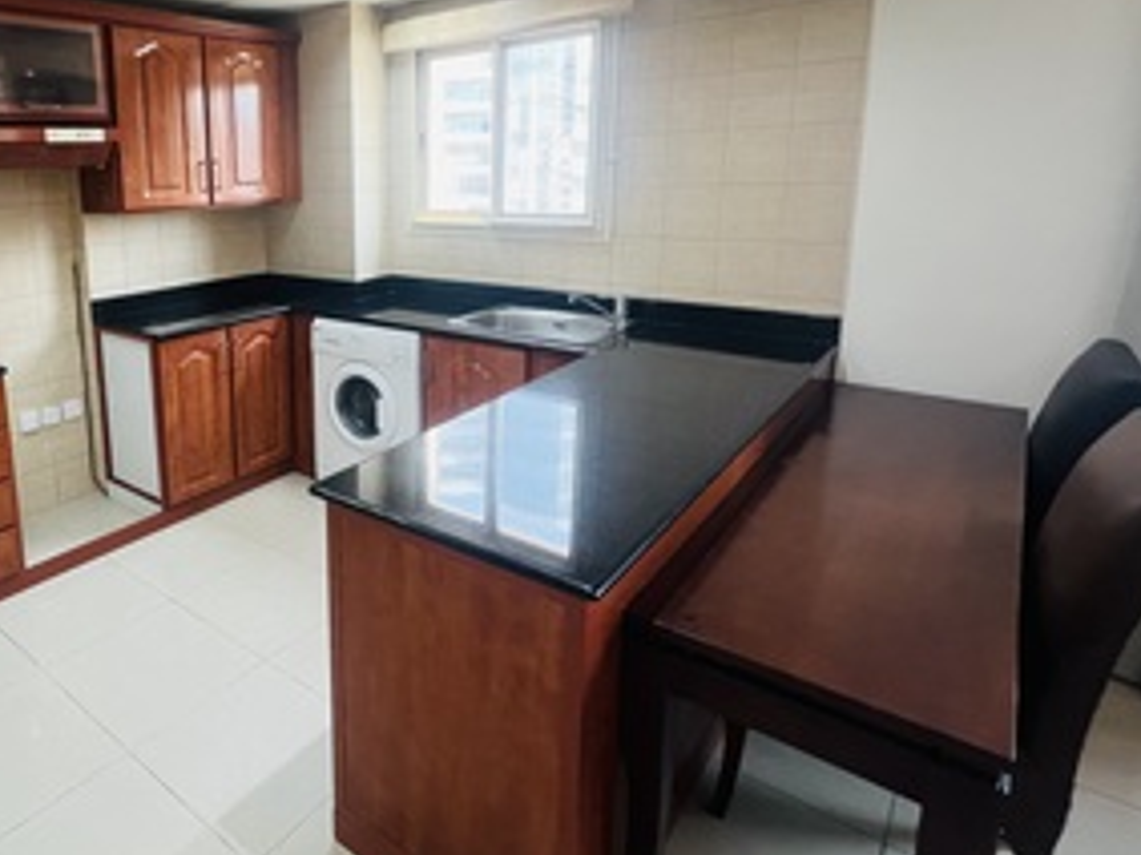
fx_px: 692
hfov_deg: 74.2
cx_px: 304
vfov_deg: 62.3
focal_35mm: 21
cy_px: 309
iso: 160
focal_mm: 1.57
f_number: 1.8
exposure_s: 1/100
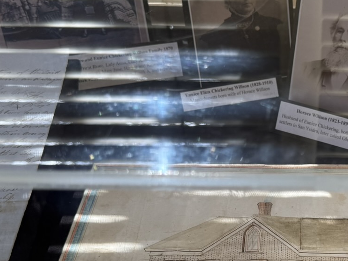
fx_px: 664
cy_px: 193
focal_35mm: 66
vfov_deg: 22.1
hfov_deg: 28.5
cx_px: 297
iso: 64
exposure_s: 1/206
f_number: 1.78
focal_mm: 6.76
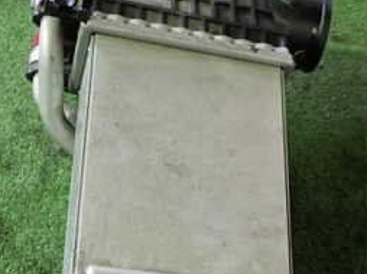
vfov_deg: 20.3
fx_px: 752
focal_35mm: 71
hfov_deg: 27.4
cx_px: 197
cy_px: 237
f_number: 2.3
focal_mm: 5.4
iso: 320
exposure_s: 1/30
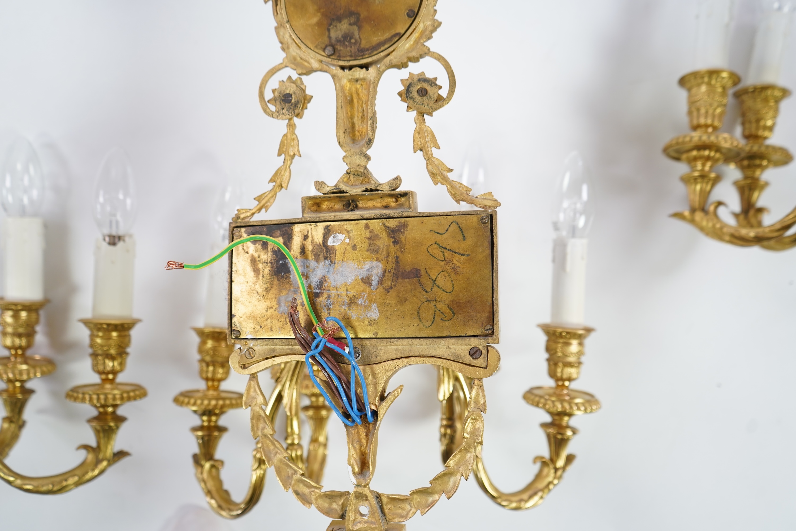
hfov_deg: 63.7
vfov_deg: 45.0
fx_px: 641
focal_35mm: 29
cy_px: 266
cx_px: 398
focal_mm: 29
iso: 500
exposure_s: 1/60
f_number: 4.5
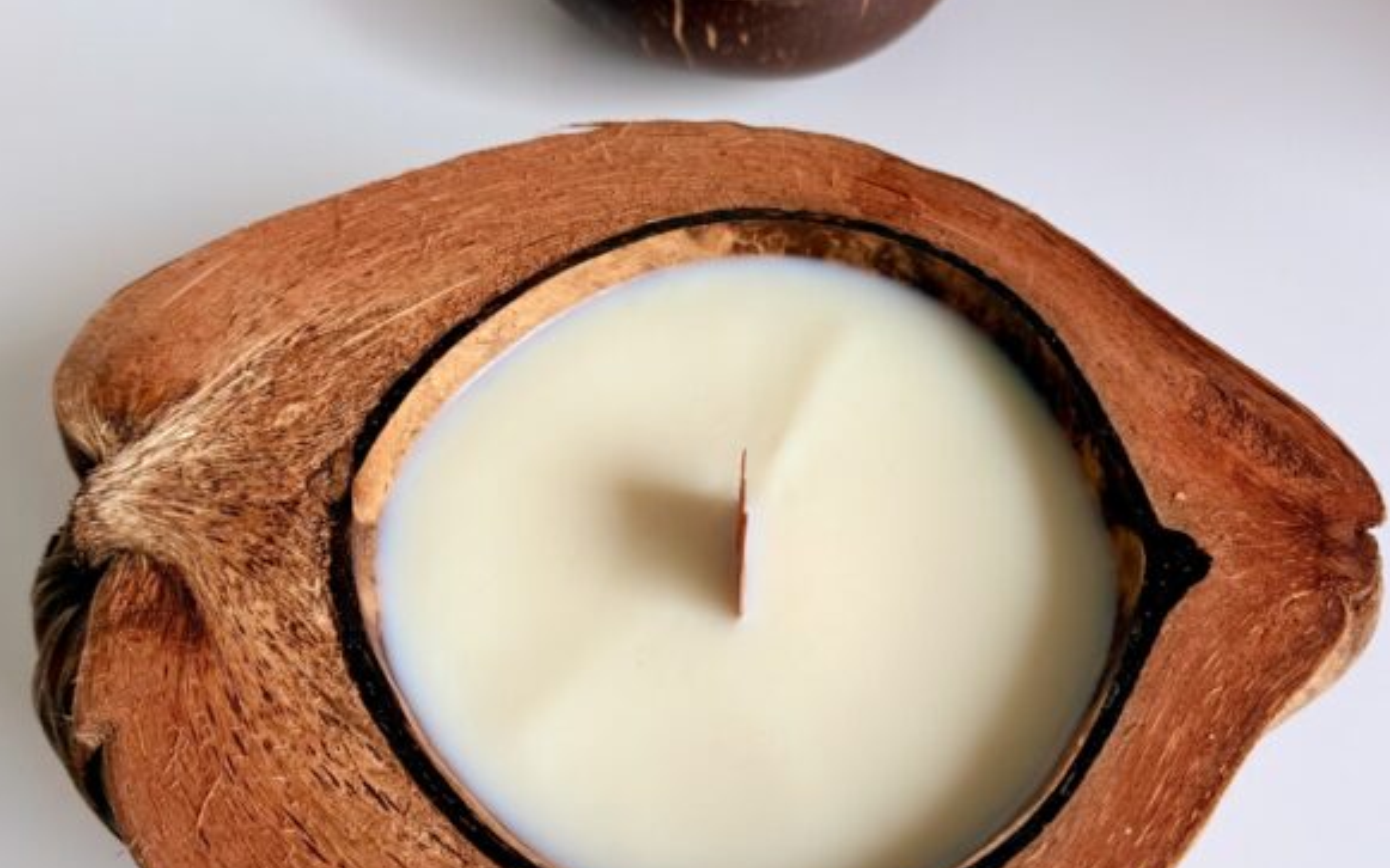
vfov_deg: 36.3
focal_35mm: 35
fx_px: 1326
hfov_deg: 55.3
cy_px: 440
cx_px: 699
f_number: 1.78
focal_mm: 6.76
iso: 80
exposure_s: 1/348
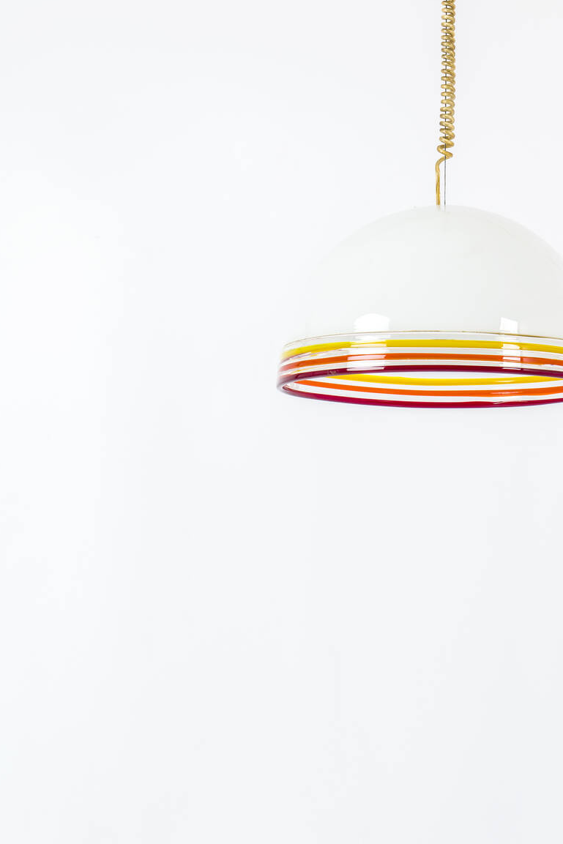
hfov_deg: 14.9
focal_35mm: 91
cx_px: 461
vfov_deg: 22.1
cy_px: 189
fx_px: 2134
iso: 100
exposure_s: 1/160
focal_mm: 50
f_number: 10
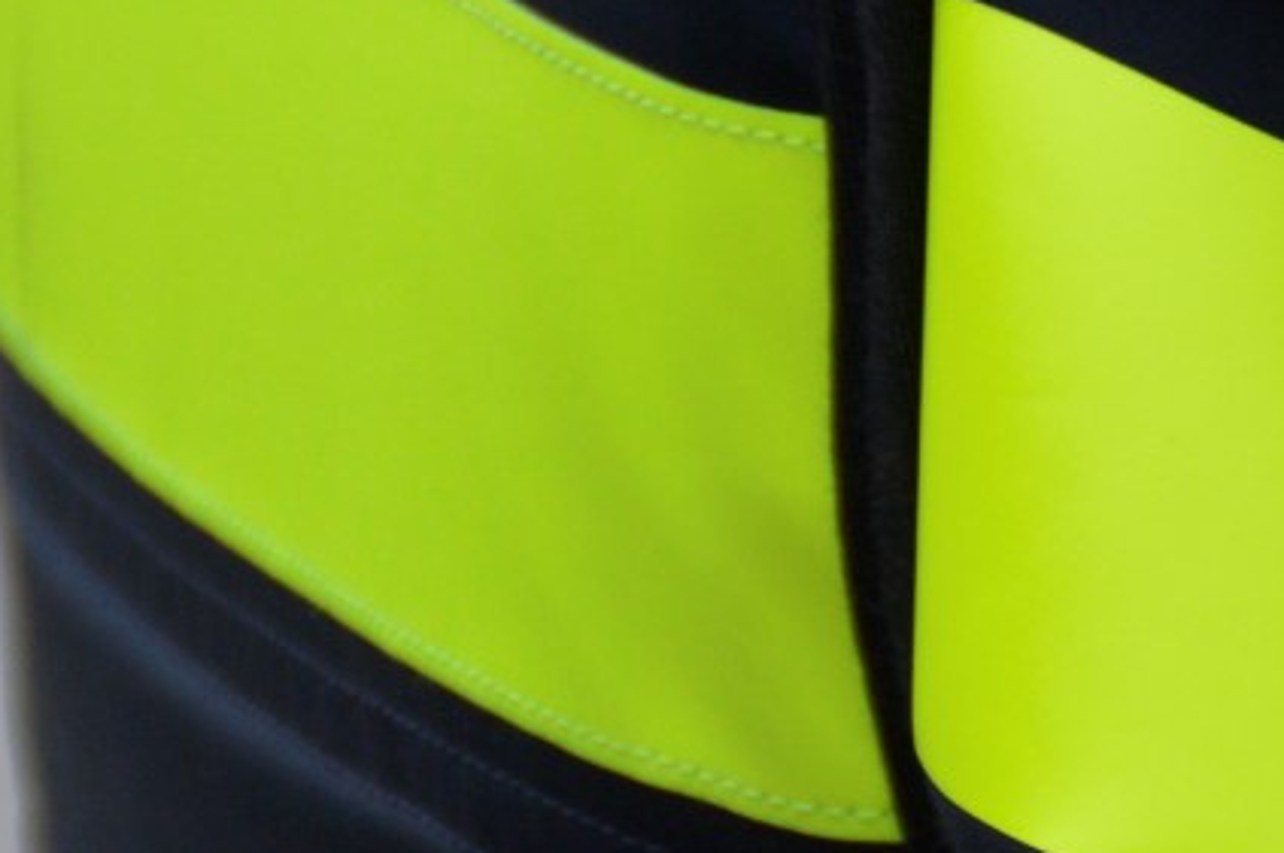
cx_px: 1867
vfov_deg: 1.9
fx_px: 25647
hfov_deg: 2.9
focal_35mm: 720
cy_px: -94
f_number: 6
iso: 800
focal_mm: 125
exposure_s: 1/320
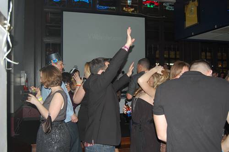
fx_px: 229
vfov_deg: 36.8
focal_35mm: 36
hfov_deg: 53.2
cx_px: 114
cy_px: 76
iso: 400
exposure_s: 1/60
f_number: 4
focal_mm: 24
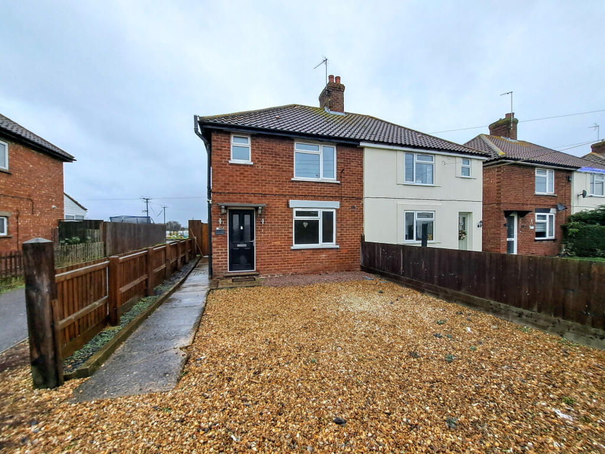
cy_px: 227
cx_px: 302
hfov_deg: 106.2
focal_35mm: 13
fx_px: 227
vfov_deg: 89.9
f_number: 2.2
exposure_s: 1/147
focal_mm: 1.74
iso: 50
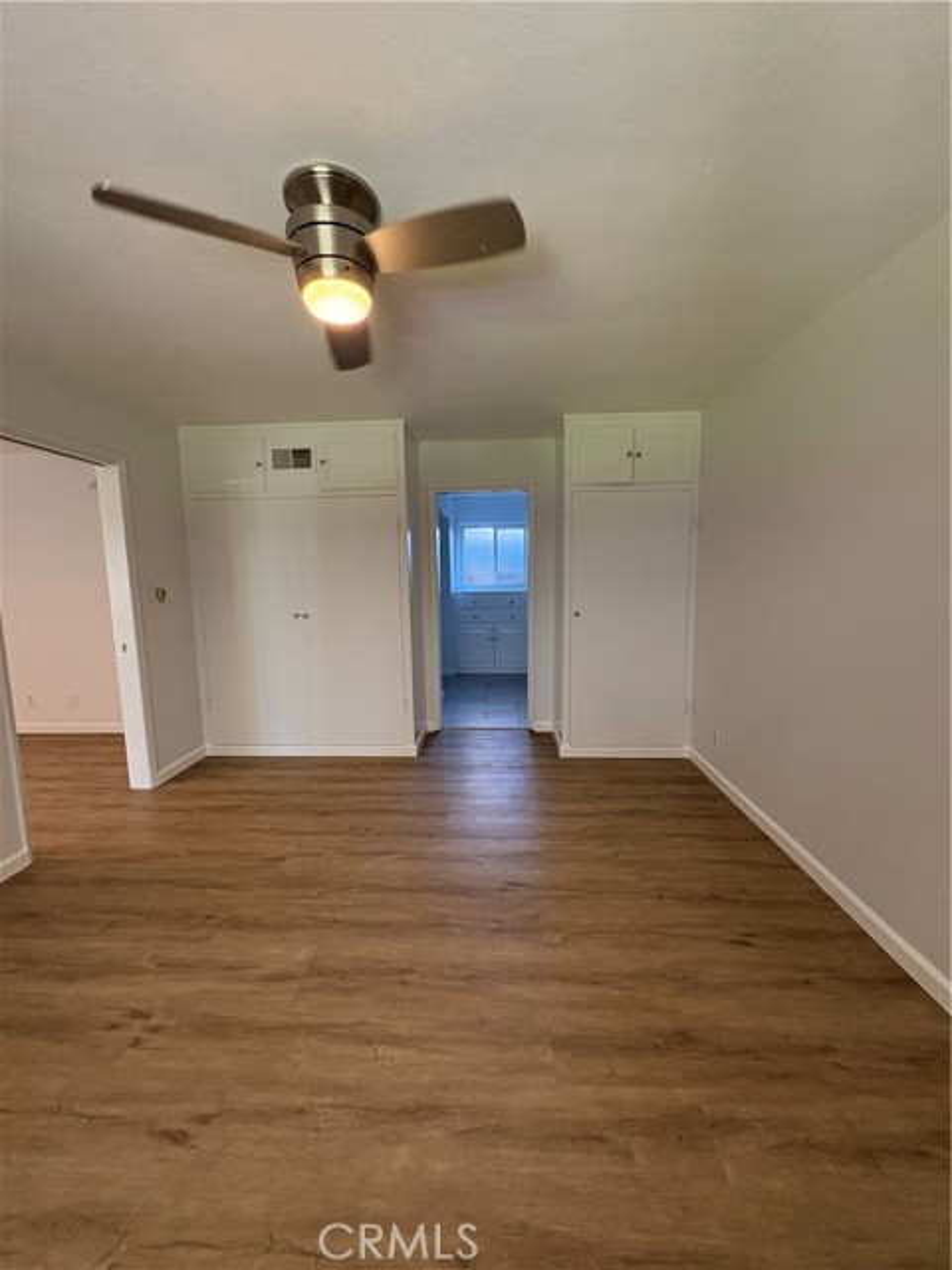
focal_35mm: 14
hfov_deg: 85.7
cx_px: 476
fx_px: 513
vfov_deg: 102.1
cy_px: 635
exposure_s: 1/120
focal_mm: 2.22
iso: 320
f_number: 2.2
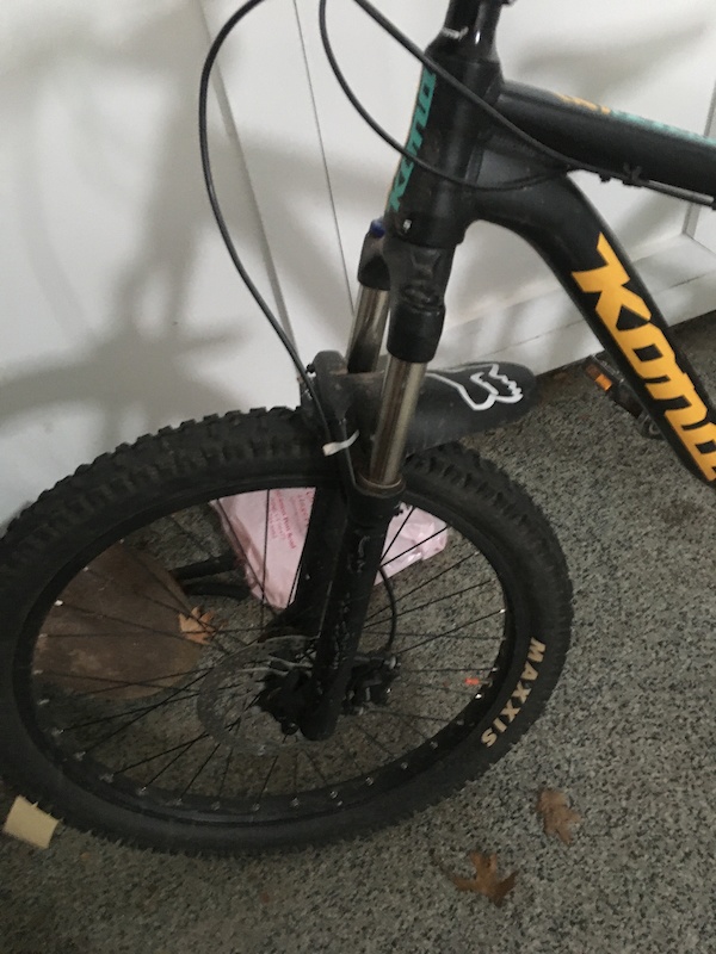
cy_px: 477
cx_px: 358
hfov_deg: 48.2
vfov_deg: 61.7
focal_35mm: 29
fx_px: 800
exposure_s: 1/15
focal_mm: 4.15
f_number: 2.2
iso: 400
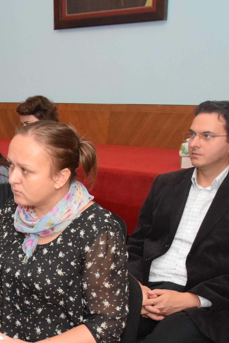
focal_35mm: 69
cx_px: -130
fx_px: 658
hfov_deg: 17.4
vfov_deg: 28.4
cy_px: 288
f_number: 9
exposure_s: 1/100
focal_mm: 18
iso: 2500
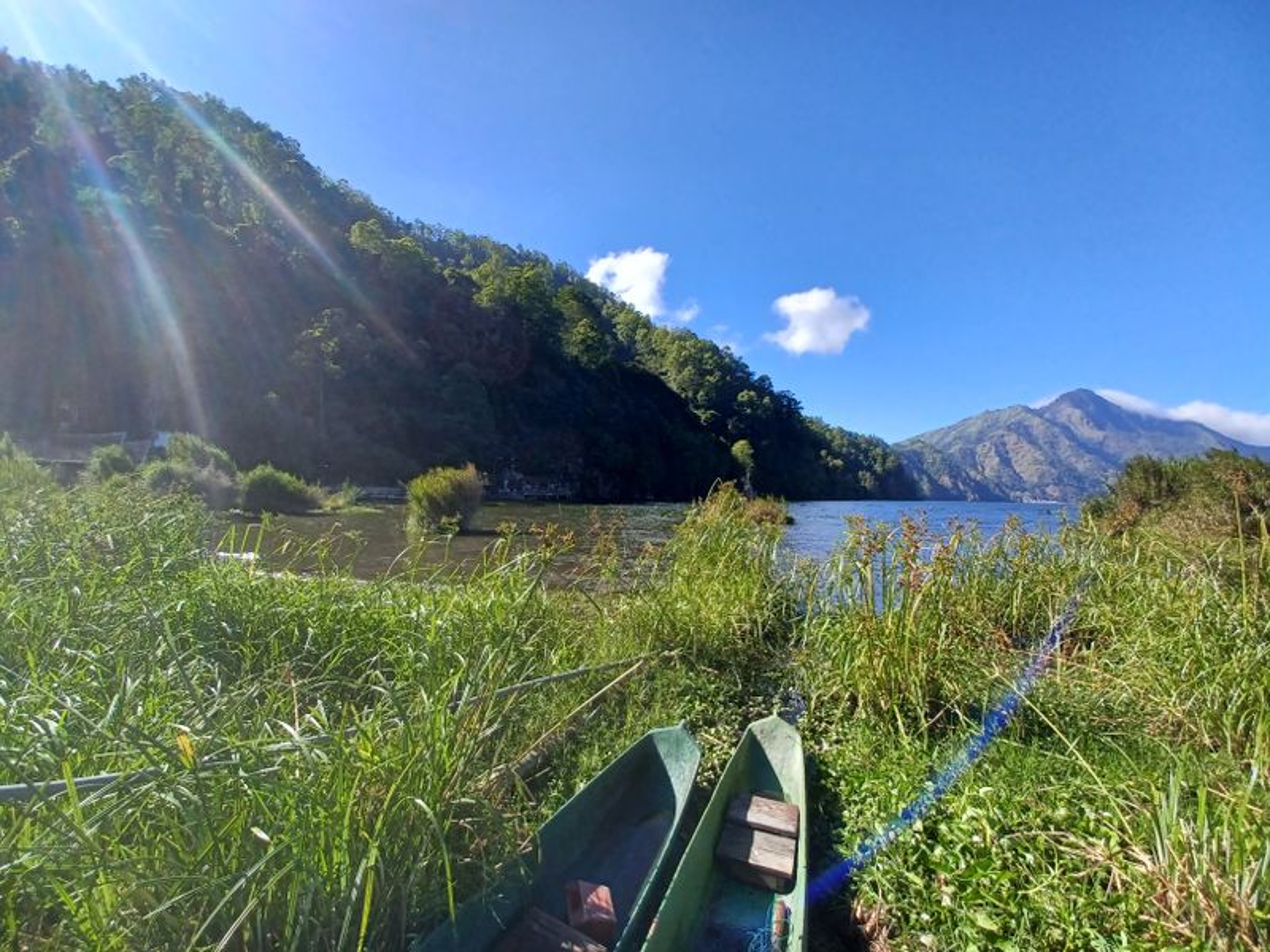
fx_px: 477
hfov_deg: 106.2
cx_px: 635
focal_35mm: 13
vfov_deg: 89.9
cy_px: 476
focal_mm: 1.42
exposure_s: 1/923
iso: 40
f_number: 2.2
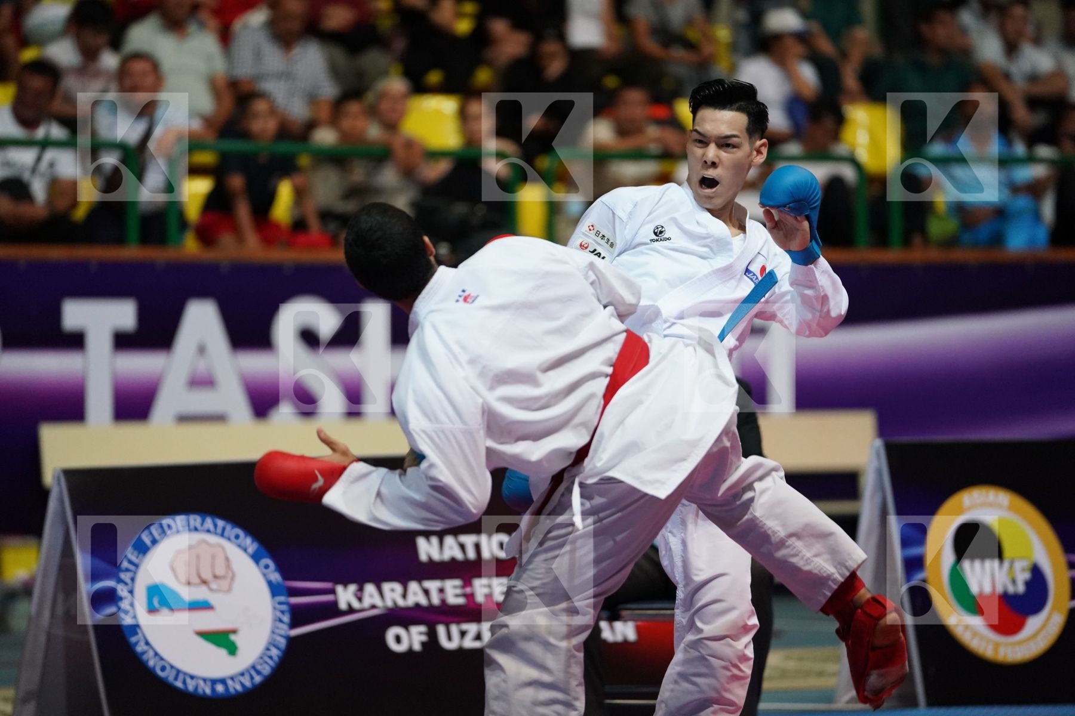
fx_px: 5703
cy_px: 358
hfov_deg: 10.8
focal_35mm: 191
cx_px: 538
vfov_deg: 7.2
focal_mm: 191
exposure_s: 1/1000
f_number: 2.8
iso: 4000
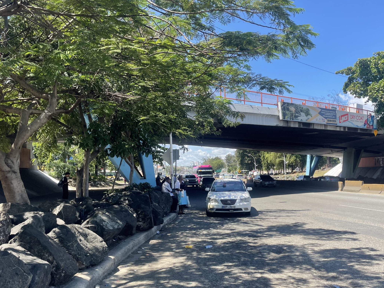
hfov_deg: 56.5
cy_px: 161
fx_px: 355
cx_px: 223
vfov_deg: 44.1
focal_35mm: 32
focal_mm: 4.2
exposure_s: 1/1335
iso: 32
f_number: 1.6
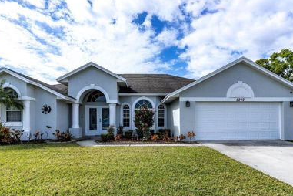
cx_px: 148
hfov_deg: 81.2
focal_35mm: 21
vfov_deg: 58.9
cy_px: 120
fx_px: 171
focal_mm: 16
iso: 250
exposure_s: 1/750
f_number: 6.7
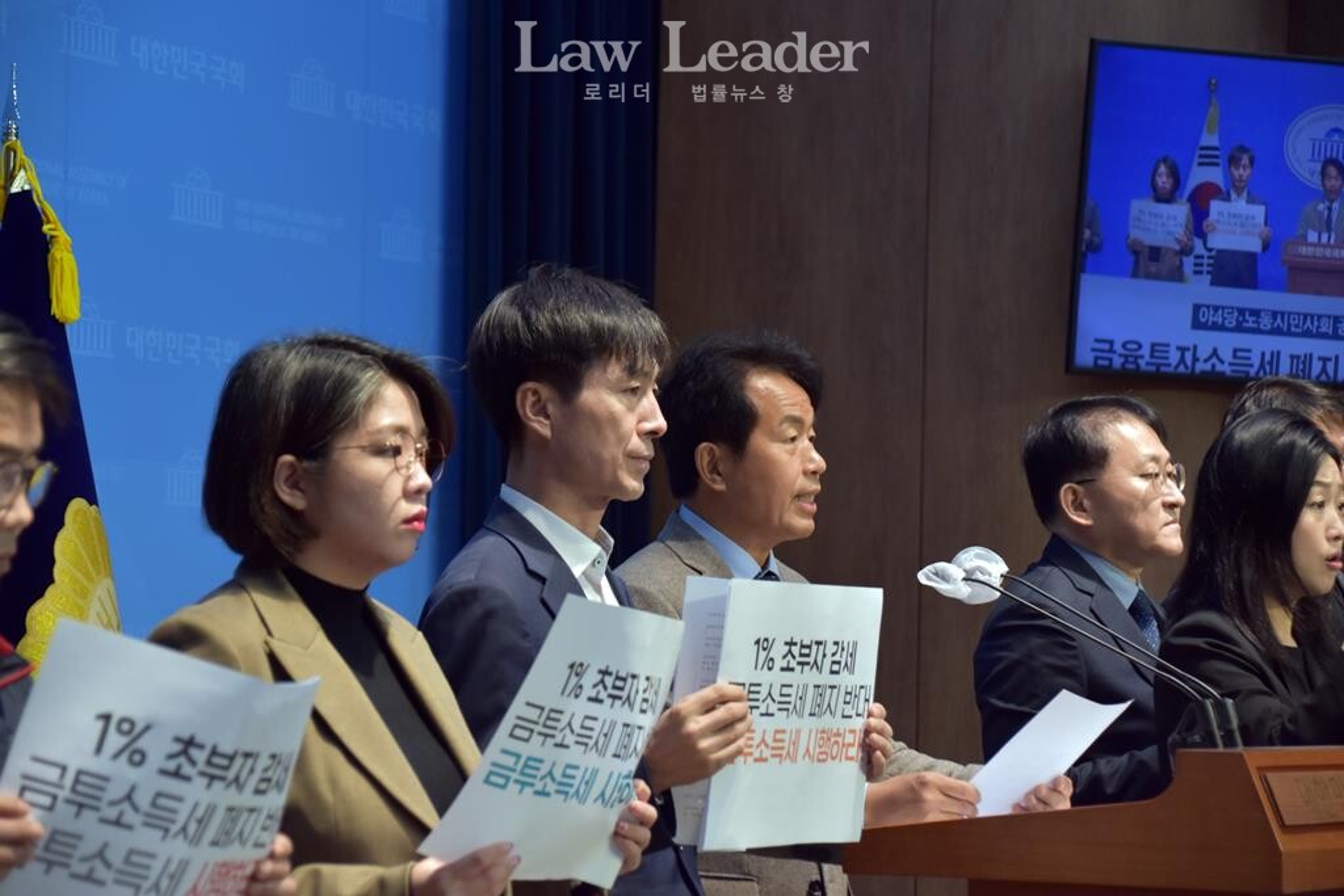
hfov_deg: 17.5
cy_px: 448
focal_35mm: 117
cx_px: 672
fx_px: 4368
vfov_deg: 11.7
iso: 640
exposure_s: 1/160
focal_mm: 78
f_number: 5.3
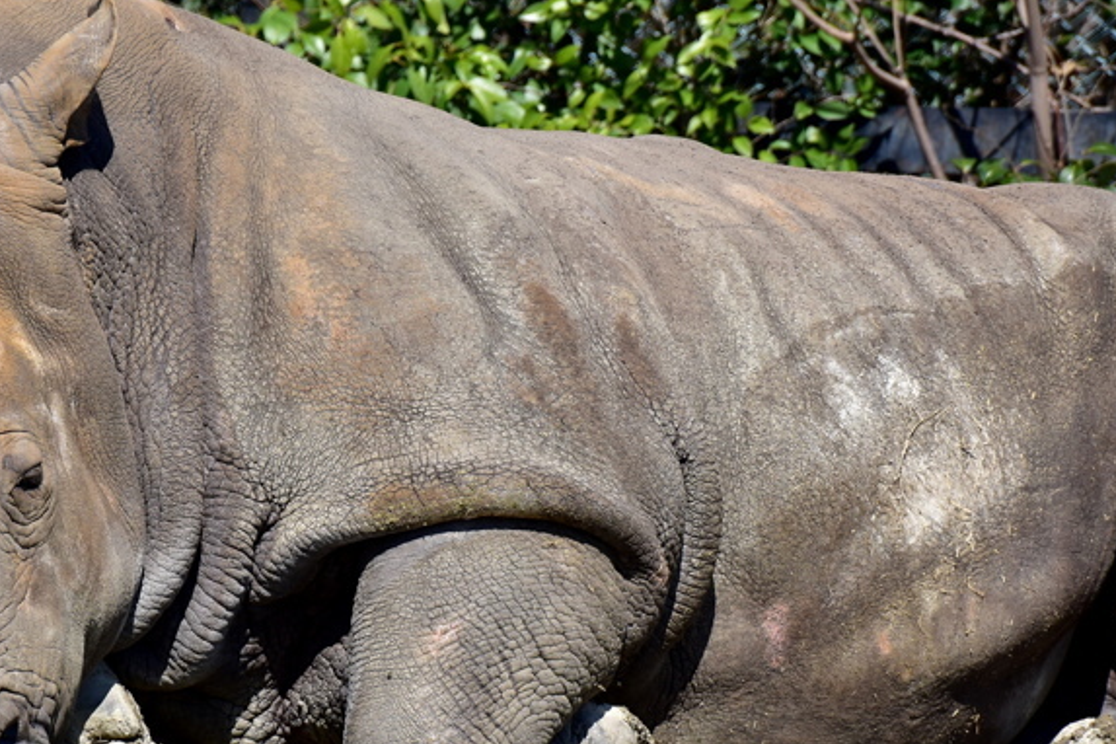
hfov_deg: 3.8
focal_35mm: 536
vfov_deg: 2.6
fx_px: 16615
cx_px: 471
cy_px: 449
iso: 200
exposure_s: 1/640
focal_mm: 200
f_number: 6.3
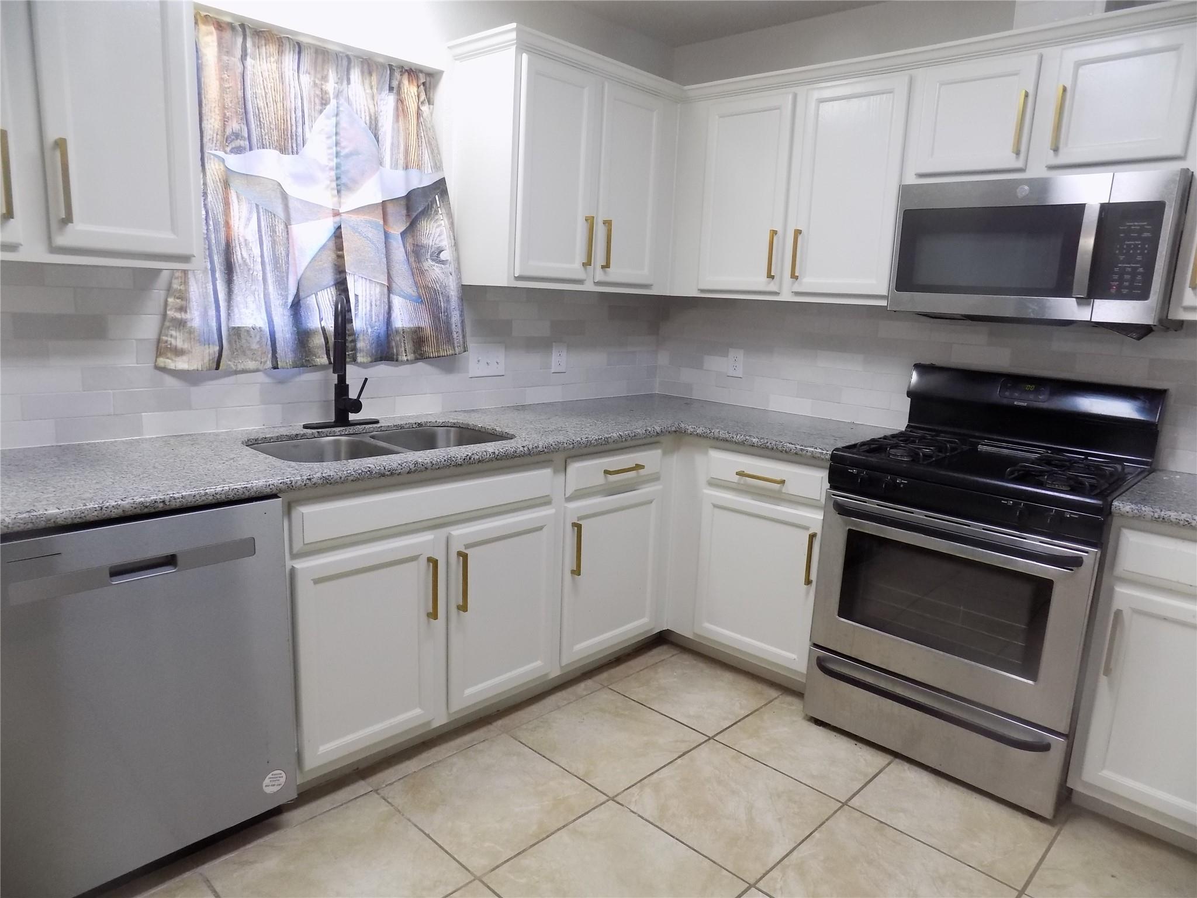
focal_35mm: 23
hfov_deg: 73.9
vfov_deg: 58.9
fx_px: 795
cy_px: 449
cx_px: 598
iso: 160
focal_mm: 4
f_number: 3.1
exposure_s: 1/30
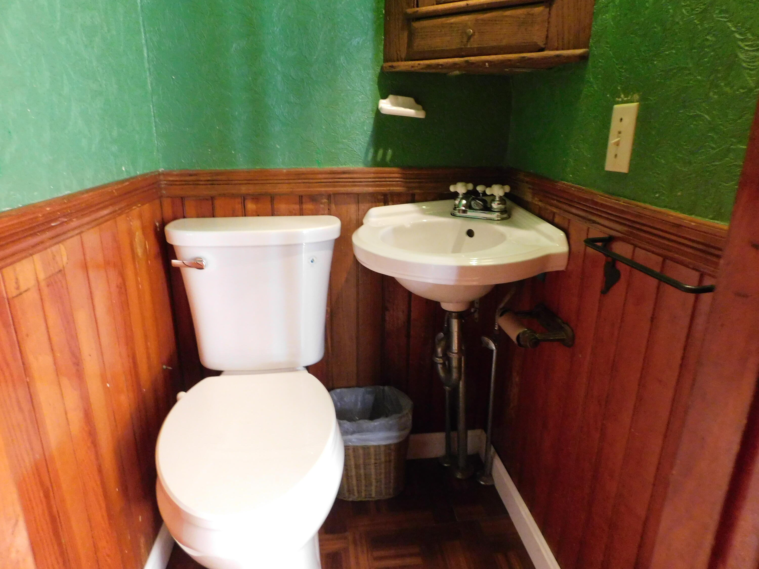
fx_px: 504
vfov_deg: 58.9
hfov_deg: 73.9
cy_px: 284
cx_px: 380
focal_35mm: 23
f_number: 3
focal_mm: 4
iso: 800
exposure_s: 1/5
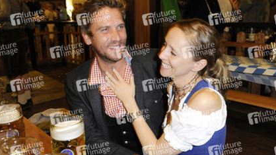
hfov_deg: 56.6
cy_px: 67
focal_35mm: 35
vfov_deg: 33.7
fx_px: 256
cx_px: 142
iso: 1600
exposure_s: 1/30
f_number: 4.5
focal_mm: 31
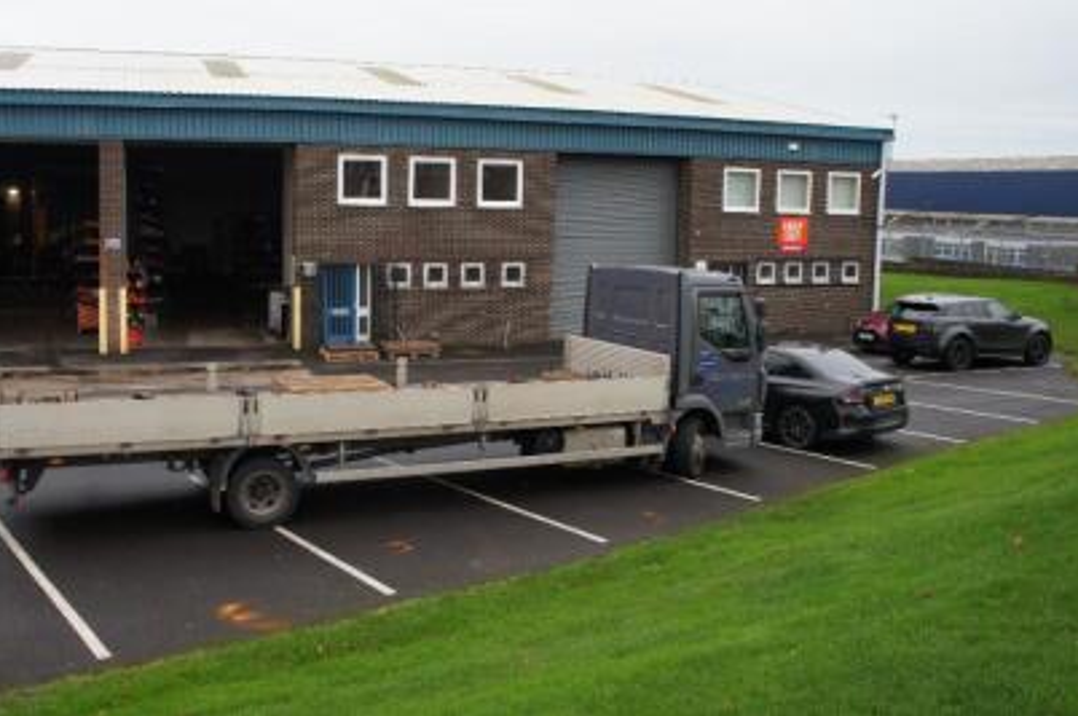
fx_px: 957
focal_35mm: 32
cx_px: 459
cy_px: 294
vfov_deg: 40.9
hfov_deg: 58.5
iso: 200
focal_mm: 18
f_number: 4
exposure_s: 1/160
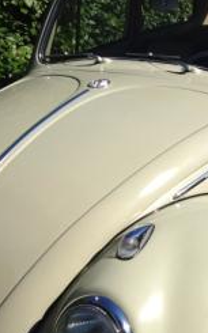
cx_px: 156
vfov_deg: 31.7
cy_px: 231
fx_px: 581
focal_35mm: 64
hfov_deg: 20.1
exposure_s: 1/2358
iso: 50
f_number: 2.4
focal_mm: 4.12
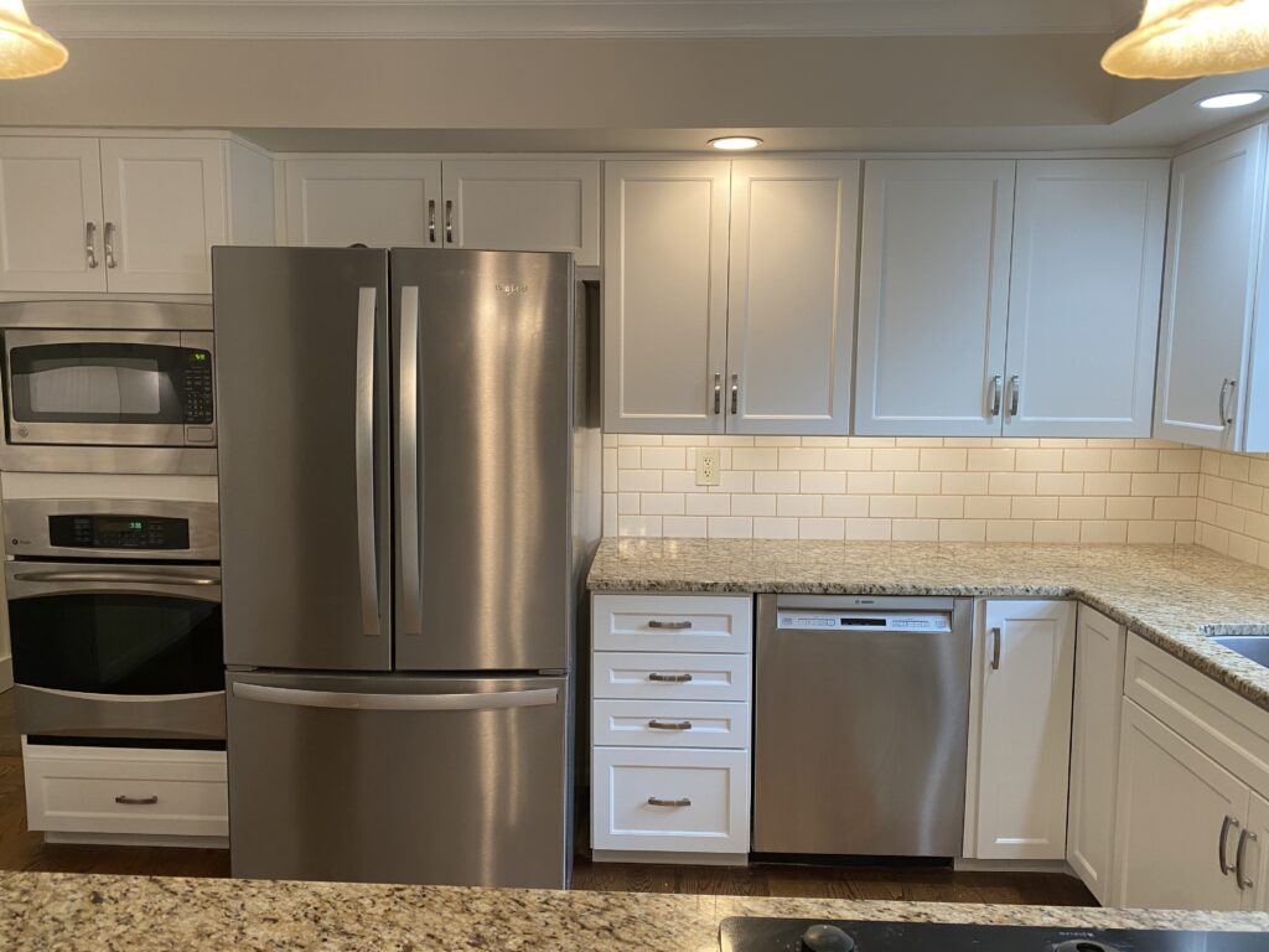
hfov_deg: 67.3
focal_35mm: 26
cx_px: 634
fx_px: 953
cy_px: 476
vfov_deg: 53.1
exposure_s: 1/60
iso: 80
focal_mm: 4.25
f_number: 1.8
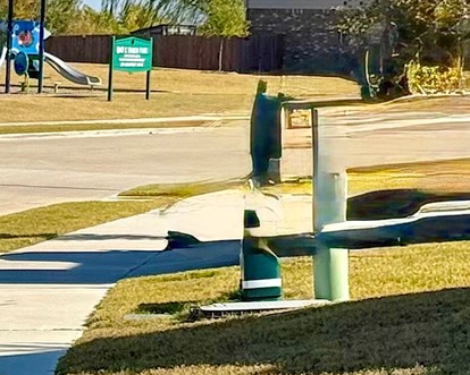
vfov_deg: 6.6
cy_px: -116
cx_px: 527
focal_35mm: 232
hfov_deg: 8.3
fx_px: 3226
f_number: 1.78
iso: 80
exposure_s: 1/6536
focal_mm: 6.76
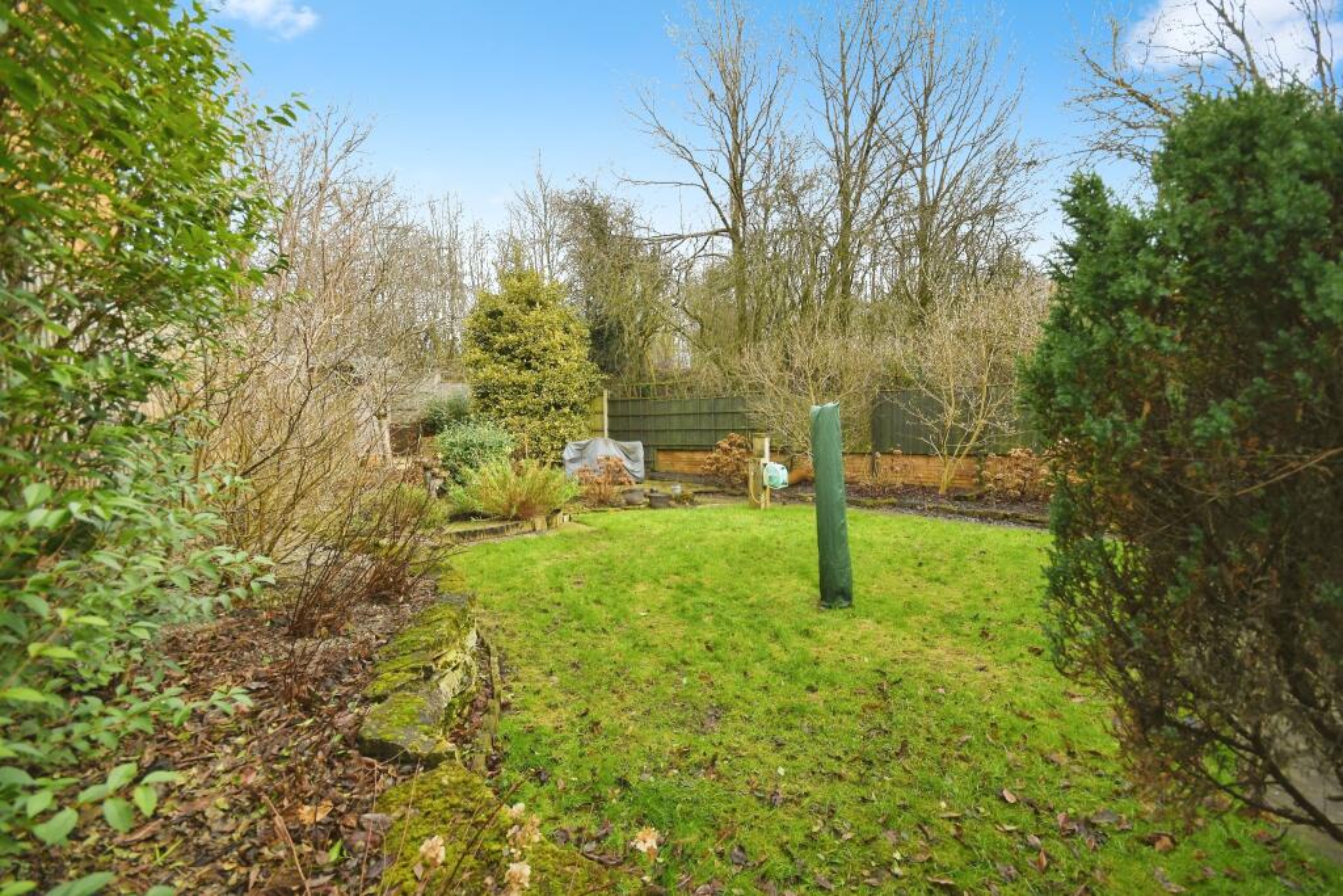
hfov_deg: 100.4
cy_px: 448
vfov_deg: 77.3
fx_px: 560
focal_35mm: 15
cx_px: 672
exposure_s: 1/250
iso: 400
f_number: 8
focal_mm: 10
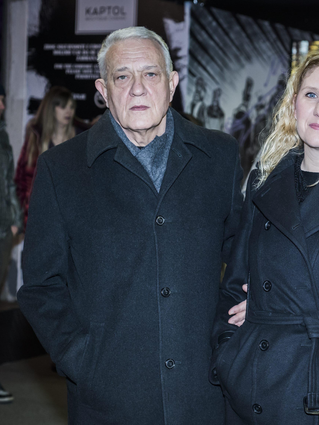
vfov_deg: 26.7
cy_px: 212
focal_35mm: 73
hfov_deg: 19.9
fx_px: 897
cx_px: 260
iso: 1250
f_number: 4
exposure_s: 1/60
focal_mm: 50
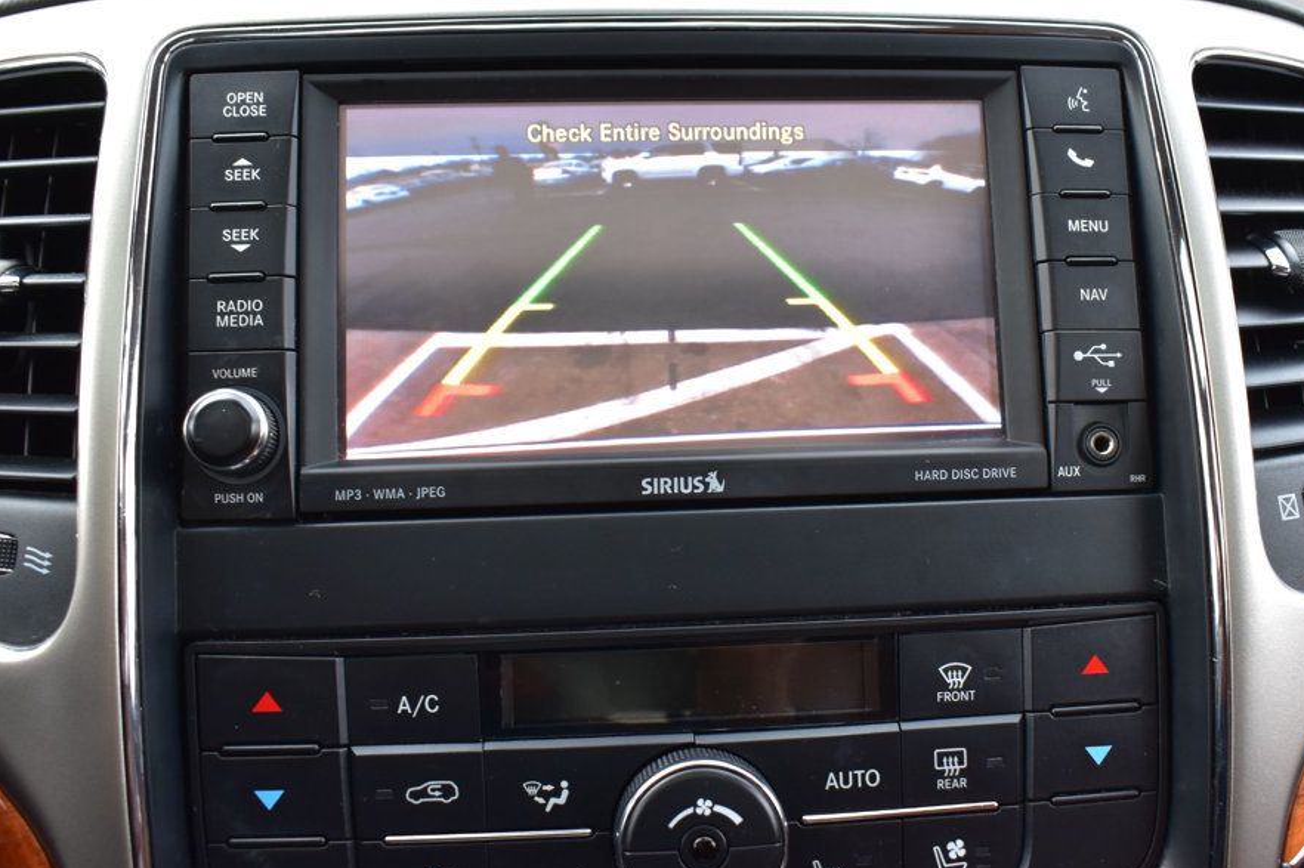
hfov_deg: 52.4
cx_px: 707
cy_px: 386
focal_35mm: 37
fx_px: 1324
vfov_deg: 36.2
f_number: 6.3
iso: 500
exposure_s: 1/15
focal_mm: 21
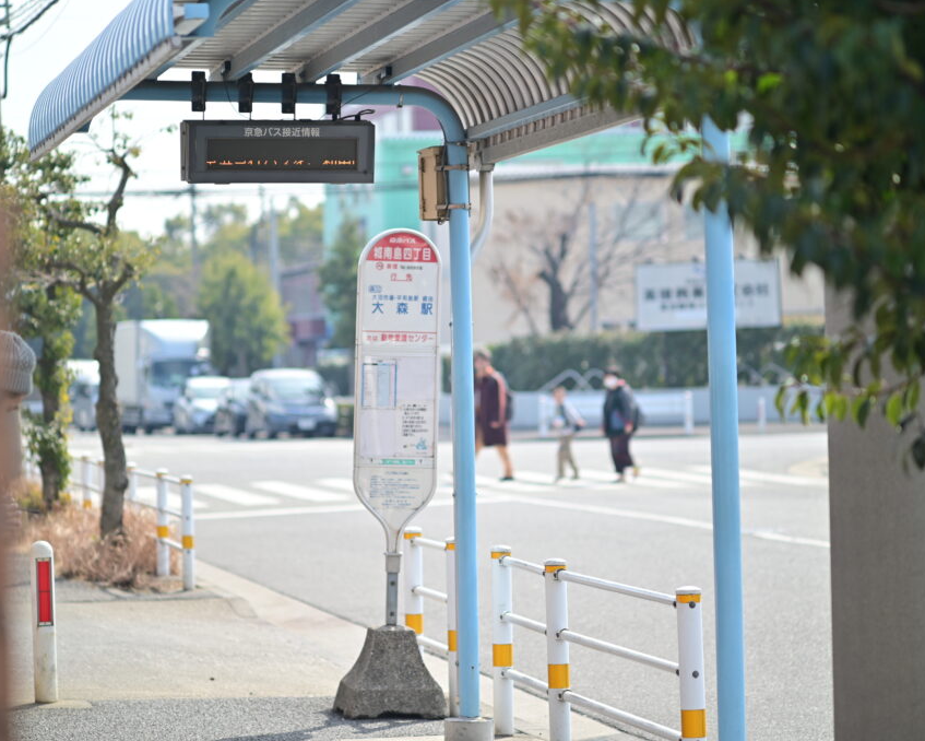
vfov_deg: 13.0
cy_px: 370
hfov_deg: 16.2
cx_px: 459
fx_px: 3259
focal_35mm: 119
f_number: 2.5
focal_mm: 105
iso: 100
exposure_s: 1/1250
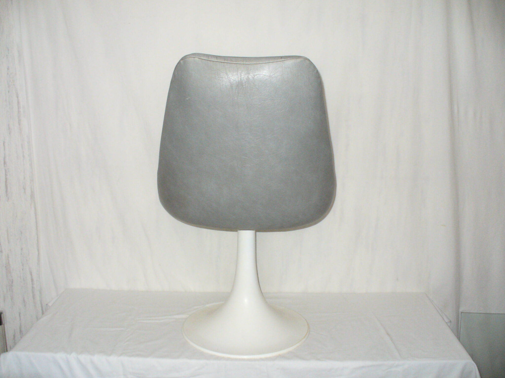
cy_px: 189
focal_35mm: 37
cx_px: 252
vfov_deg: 38.7
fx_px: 540
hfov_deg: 50.1
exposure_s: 1/30
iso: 250
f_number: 2.8
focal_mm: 6.1
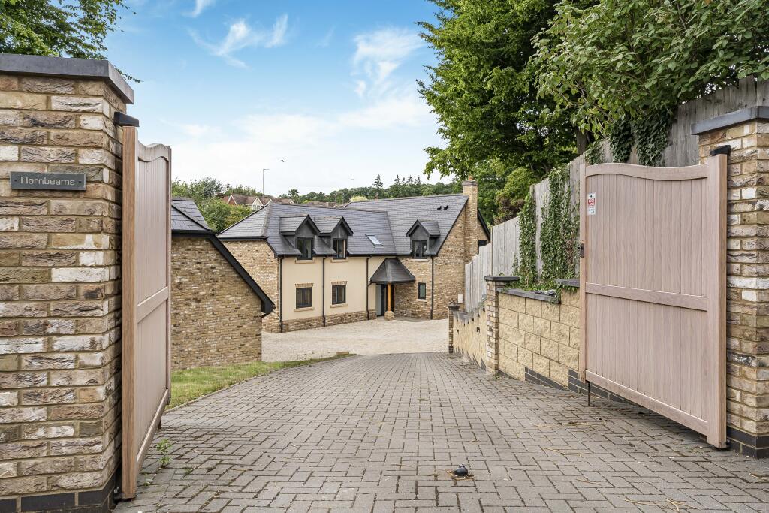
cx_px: 384
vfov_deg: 52.8
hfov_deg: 73.3
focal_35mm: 24
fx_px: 517
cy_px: 256
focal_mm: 24.2
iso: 250
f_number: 10
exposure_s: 1/200
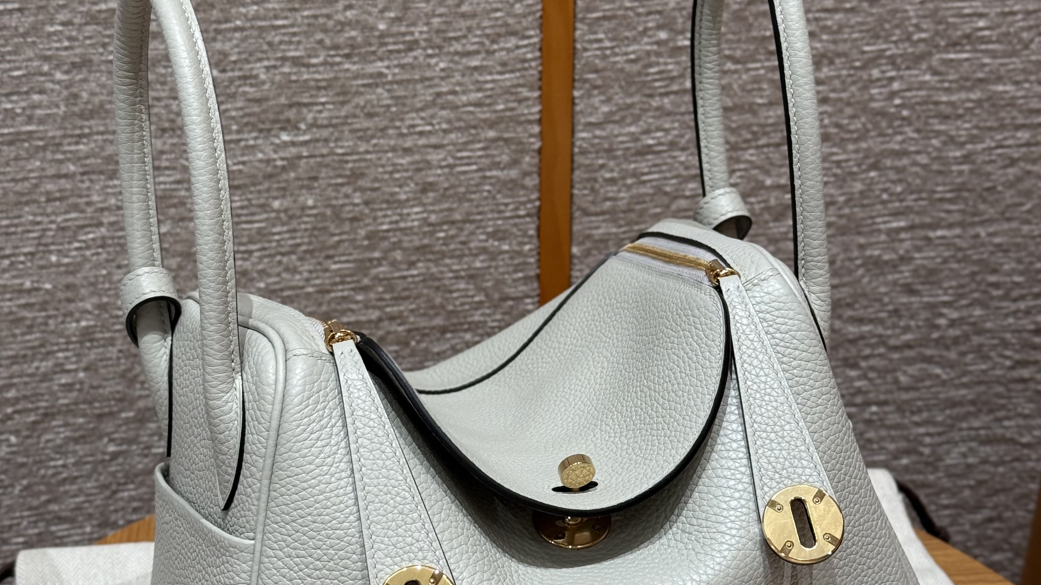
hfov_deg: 30.2
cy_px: 364
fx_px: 1932
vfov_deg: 17.2
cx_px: 522
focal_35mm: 70
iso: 80
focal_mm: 6.76
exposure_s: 1/100
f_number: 1.78
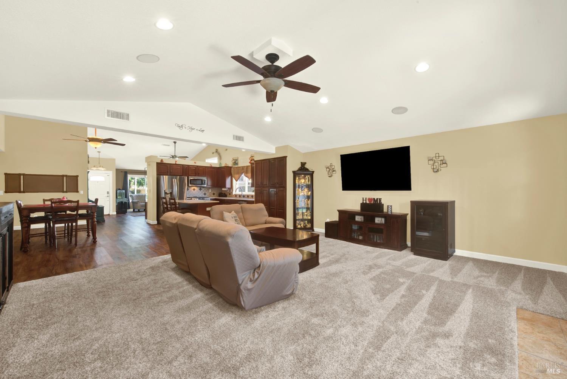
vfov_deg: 81.3
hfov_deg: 104.2
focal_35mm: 14
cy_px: 190
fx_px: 221
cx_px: 284
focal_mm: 14
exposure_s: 1/4
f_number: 14
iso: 100
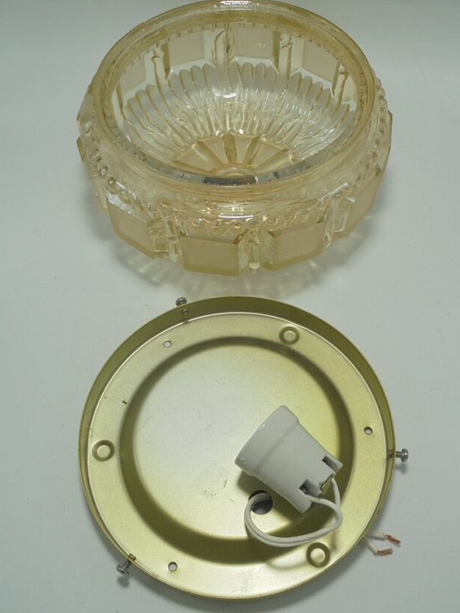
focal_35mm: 37
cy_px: 304
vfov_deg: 50.1
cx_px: 242
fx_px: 656
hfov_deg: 38.6
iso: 100
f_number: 4
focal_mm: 6.1
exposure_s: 1/125
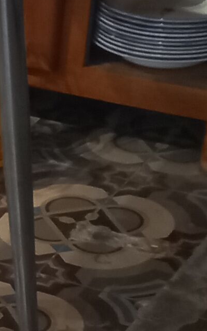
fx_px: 1507
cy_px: 351
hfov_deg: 6.8
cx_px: -504
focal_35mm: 167
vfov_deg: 12.4
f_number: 2
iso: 320
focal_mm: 4.6
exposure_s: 1/24
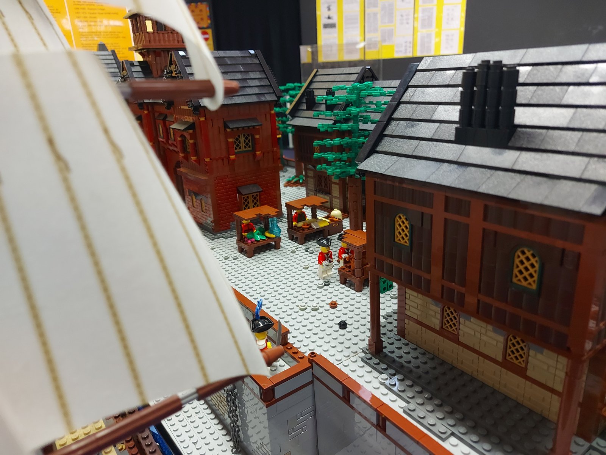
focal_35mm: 24
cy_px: 228
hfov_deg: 71.6
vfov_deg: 56.8
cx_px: 303
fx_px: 420
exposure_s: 1/50
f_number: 1.8
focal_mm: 5.23
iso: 250
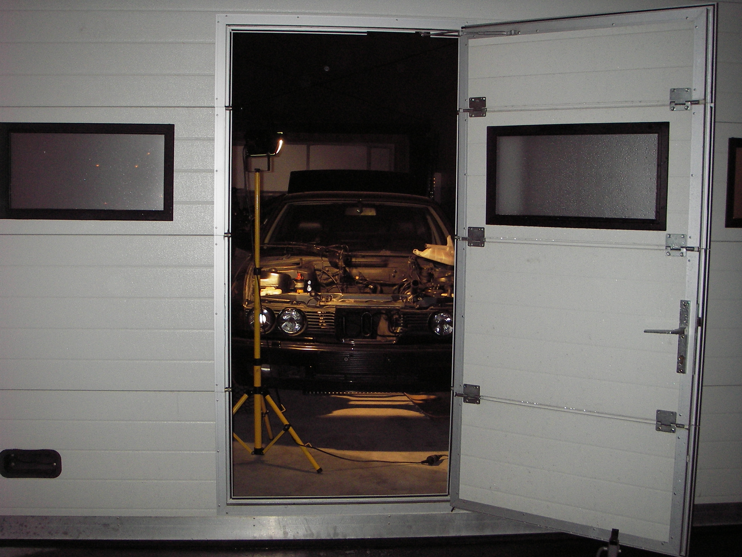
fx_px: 815
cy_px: 278
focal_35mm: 38
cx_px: 371
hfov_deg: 49.0
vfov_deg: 37.7
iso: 125
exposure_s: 1/30
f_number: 3.3
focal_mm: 6.3
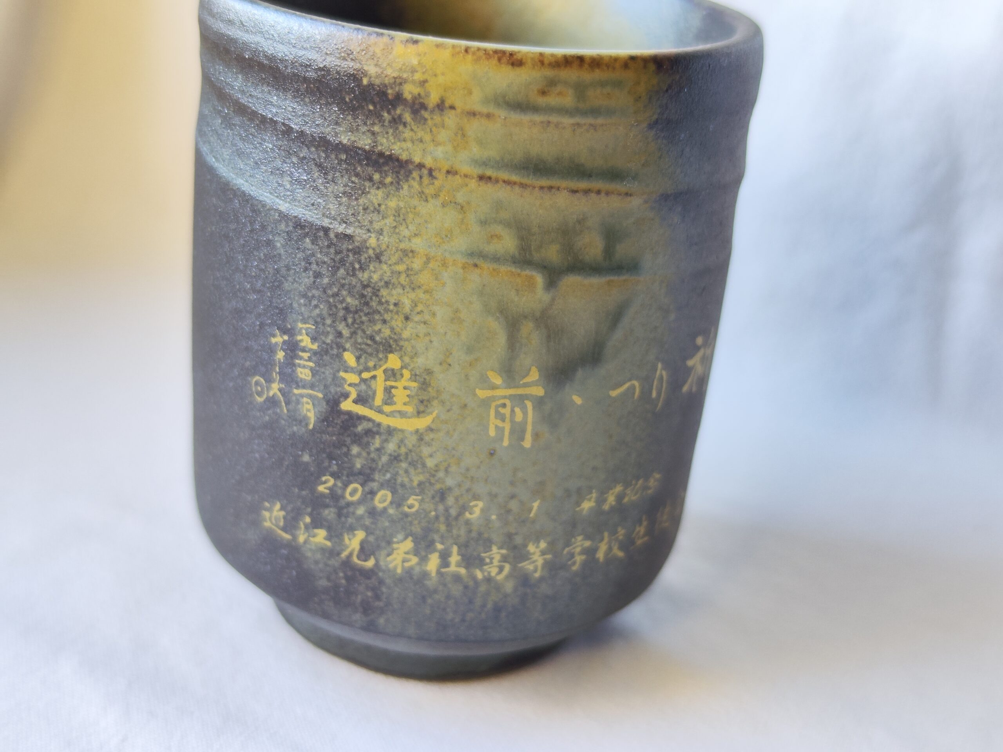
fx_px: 666
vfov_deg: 58.9
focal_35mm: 23
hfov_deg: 73.9
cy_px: 376
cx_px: 502
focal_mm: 7.01
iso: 296
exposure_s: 1/100
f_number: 1.69
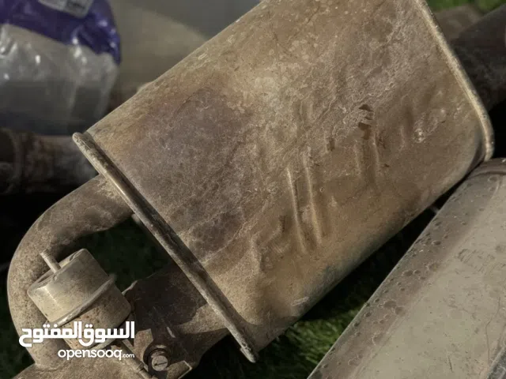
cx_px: 253
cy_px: 190
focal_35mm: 24
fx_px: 351
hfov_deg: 71.6
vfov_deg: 56.8
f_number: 1.78
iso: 80
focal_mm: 6.76
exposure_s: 1/10417
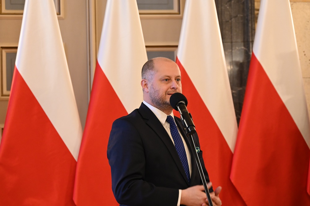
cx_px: 155
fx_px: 903
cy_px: 103
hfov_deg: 19.5
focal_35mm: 105
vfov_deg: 13.0
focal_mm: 105
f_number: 6.3
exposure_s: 1/60
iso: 5600
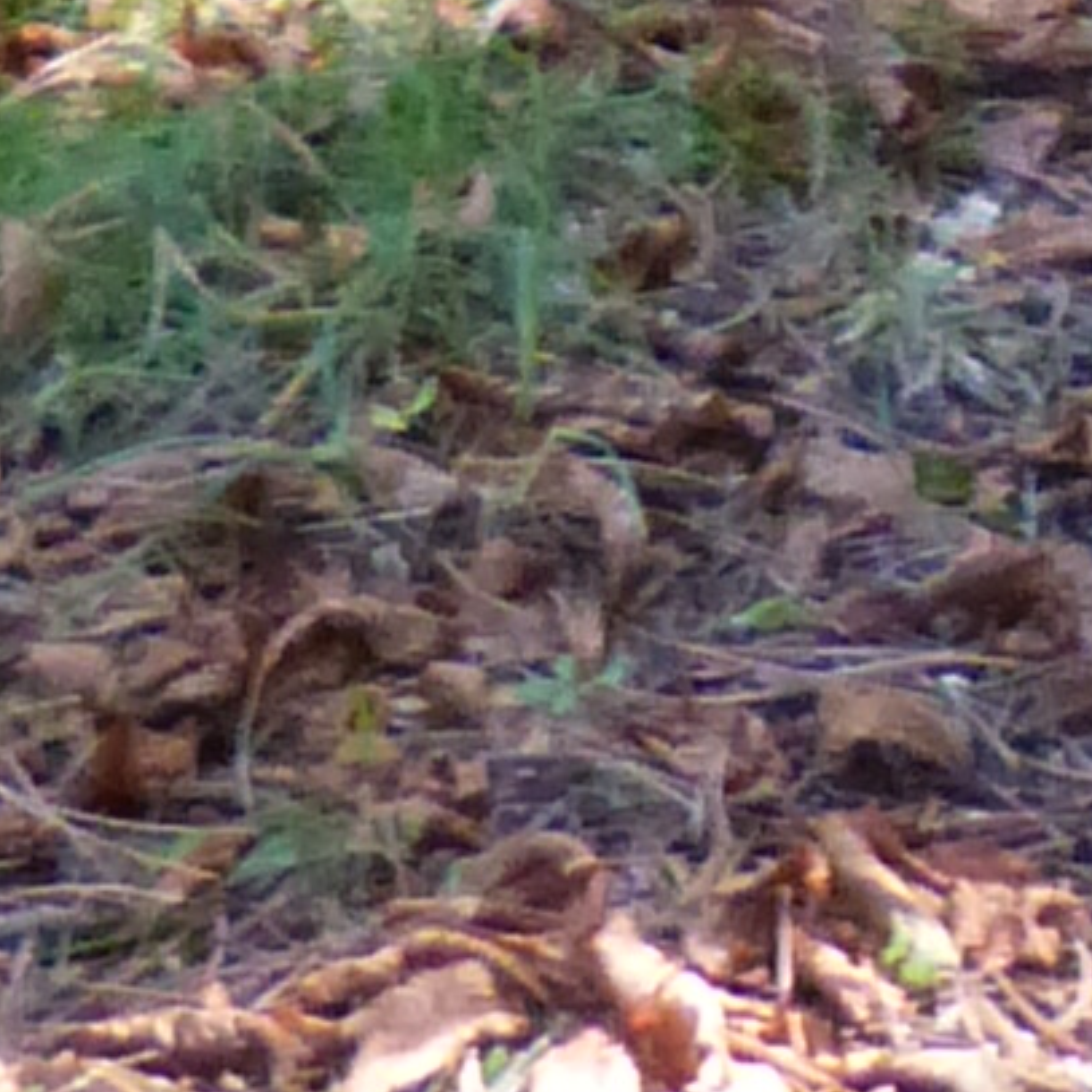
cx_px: 1095
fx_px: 7745
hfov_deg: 8.0
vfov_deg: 6.6
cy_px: -3145
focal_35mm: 217
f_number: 2.8
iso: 400
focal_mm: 4.5
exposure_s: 1/60
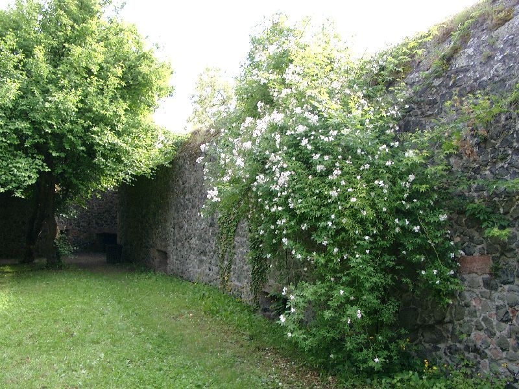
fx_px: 510
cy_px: 194
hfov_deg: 54.0
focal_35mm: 34
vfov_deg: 41.8
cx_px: 260
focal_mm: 7.13
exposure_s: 1/118
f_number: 2.8
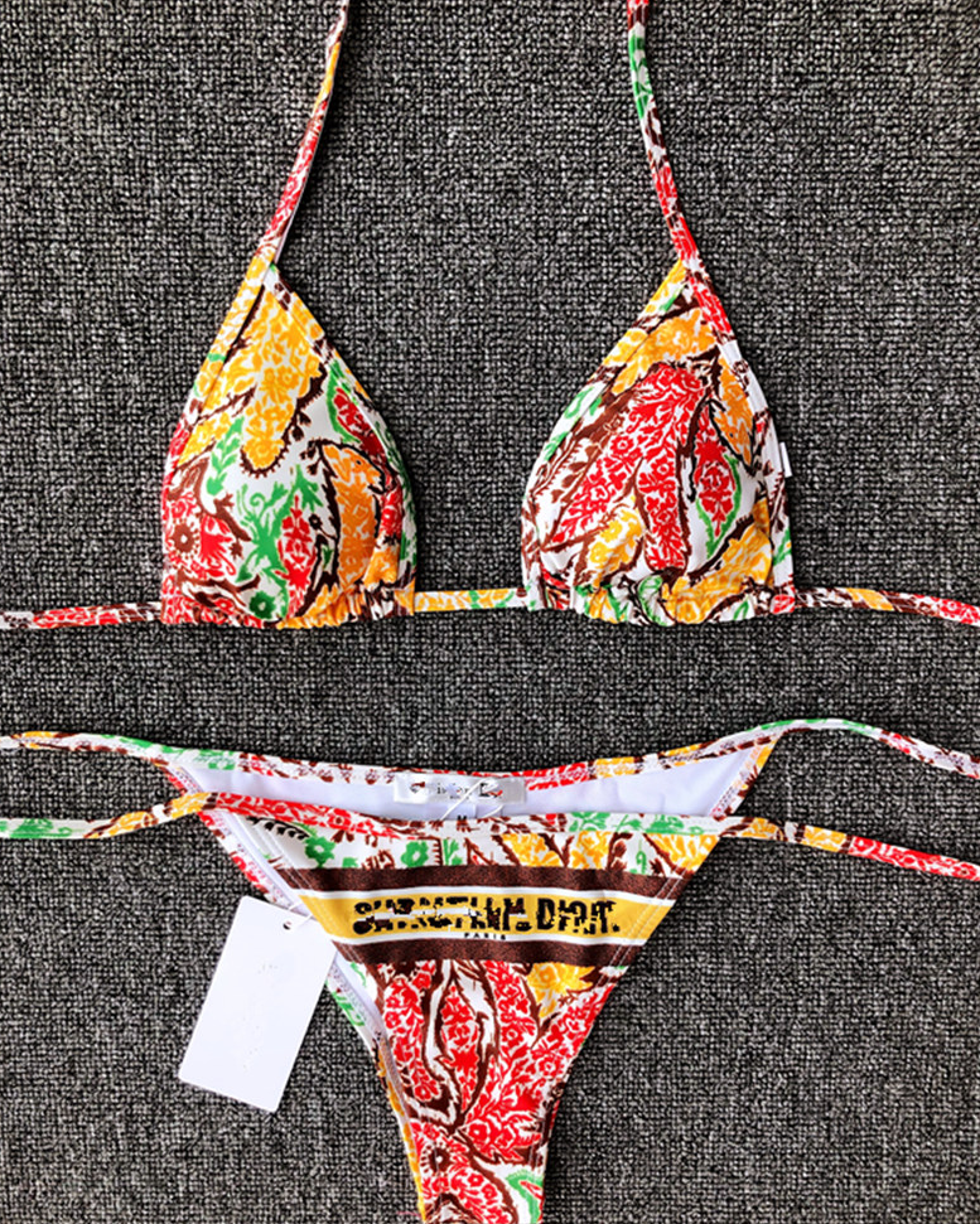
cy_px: 659
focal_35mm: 30
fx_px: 1087
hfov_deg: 48.5
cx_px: 496
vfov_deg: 58.7
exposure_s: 1/120
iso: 25
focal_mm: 4
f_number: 1.8
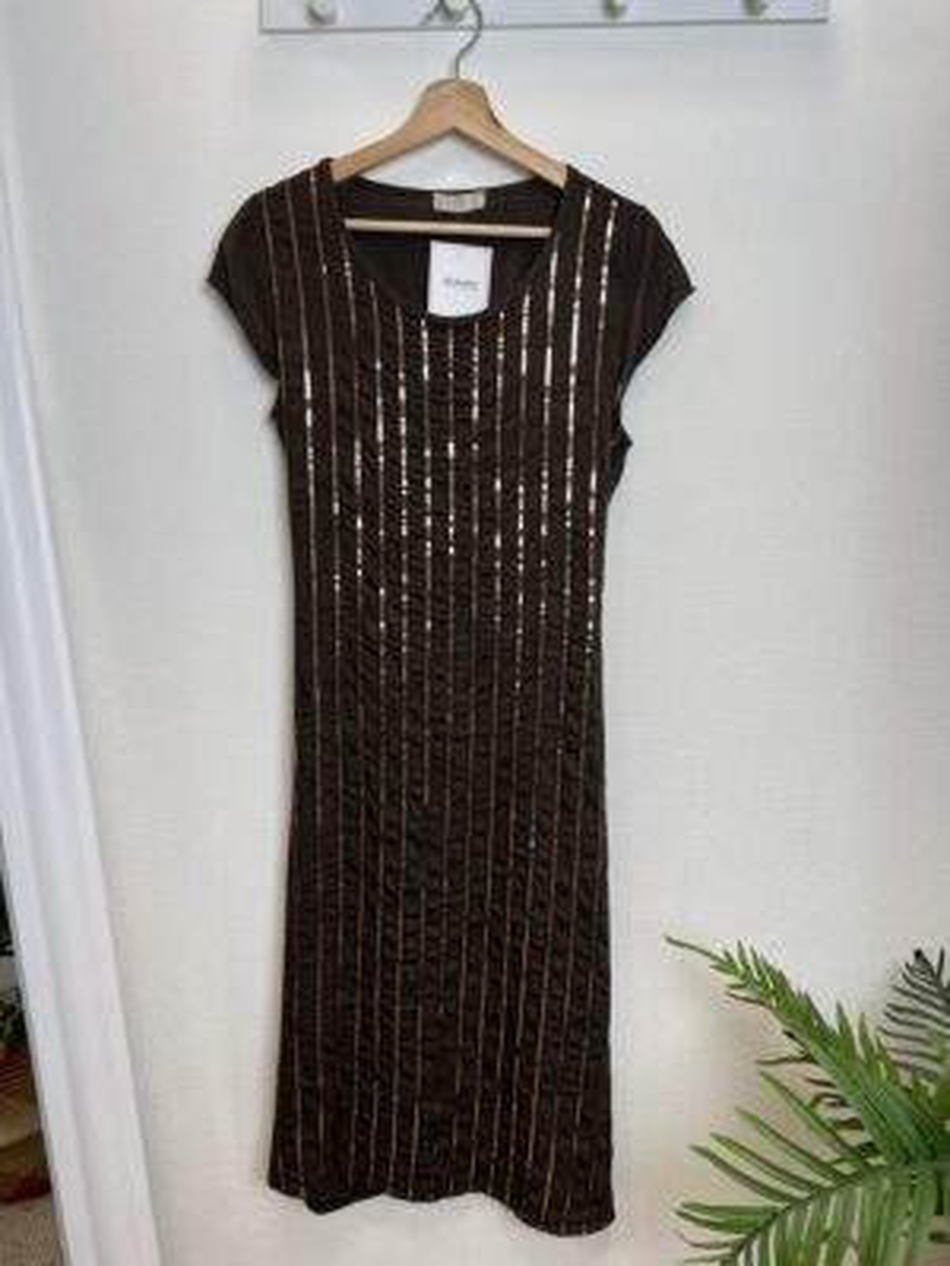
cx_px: 475
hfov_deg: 53.1
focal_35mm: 26
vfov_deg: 67.3
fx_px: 951
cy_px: 633
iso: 40
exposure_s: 1/100
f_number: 1.5
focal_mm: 5.7
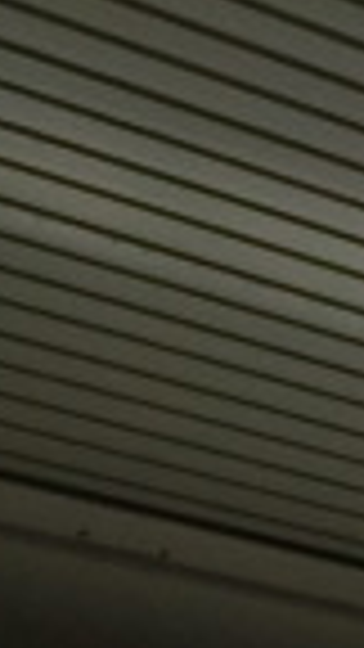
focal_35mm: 121
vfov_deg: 16.8
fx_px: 2076
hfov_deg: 9.8
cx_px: -139
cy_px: 824
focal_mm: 4.5
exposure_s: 1/100
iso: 400
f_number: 3.5
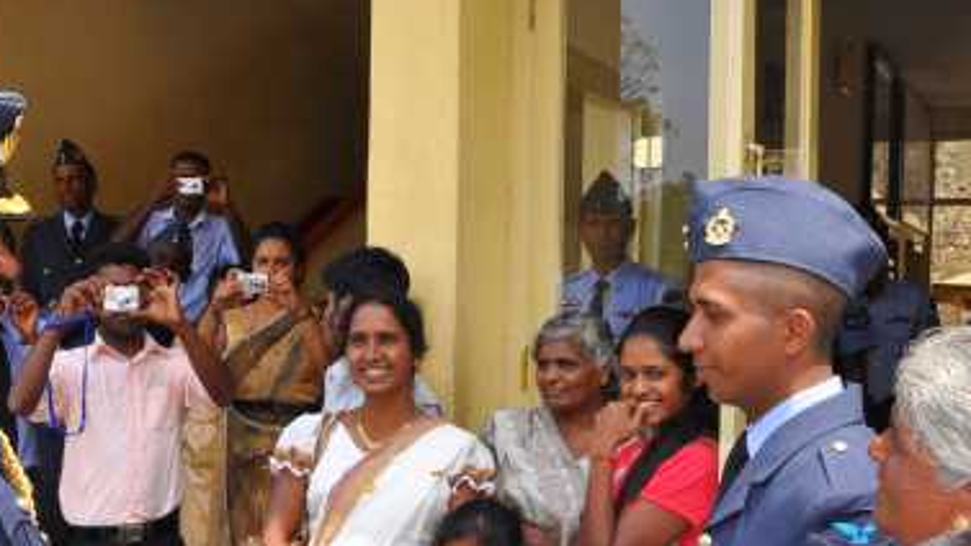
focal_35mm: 45
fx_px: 1159
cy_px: 404
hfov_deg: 45.3
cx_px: 404
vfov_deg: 26.2
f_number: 14
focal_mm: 18
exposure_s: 1/60
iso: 200
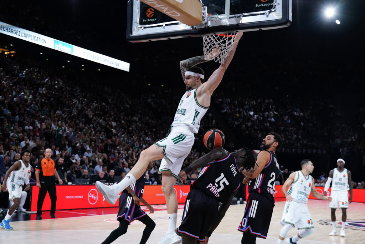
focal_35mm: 50
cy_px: 122
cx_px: 182
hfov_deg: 39.6
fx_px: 507
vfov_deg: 27.0
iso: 3200
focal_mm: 50
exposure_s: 1/1250
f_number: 4
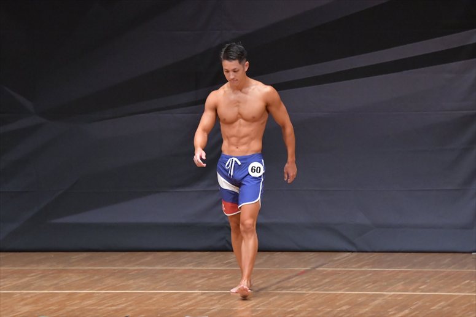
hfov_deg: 7.2
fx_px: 3767
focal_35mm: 285
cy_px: 158
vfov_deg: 4.8
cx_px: 238
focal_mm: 190
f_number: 5.6
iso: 6400
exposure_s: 1/400
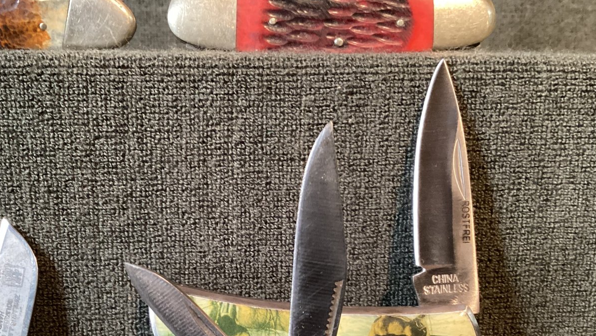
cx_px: 257
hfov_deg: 47.2
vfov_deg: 27.3
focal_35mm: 43
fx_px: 680
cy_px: 260
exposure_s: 1/40
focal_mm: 3.3
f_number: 2.4
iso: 400
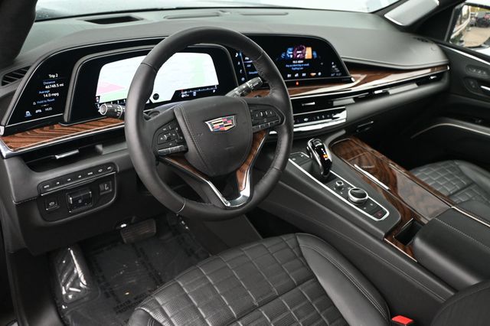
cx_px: 245
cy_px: 163
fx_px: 398
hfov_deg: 63.2
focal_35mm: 29
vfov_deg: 44.6
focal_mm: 19.5
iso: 1400
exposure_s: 1/125
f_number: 3.8
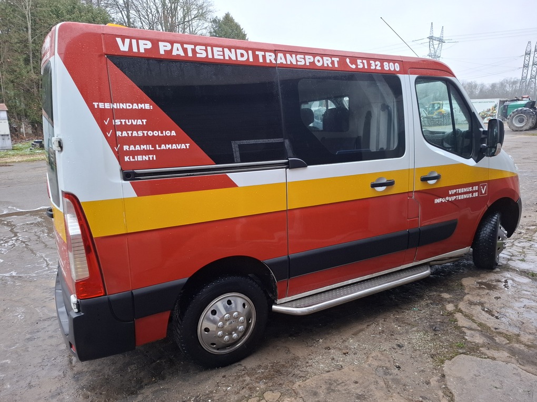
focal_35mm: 23
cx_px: 268
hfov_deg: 73.9
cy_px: 201
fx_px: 357
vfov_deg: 58.9
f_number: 1.8
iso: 160
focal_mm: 5.54
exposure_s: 1/100
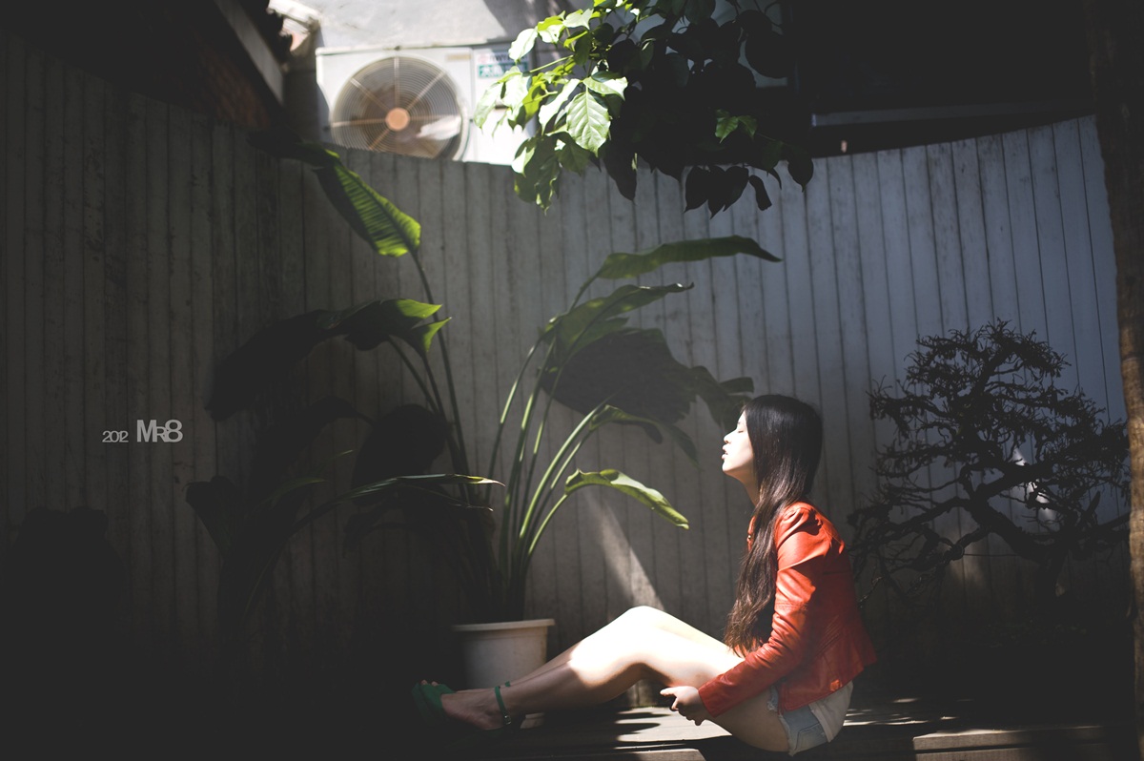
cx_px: 572
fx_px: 1588
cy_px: 380
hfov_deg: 39.6
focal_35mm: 50
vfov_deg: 26.9
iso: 200
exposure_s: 1/2000
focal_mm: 50
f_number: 1.8
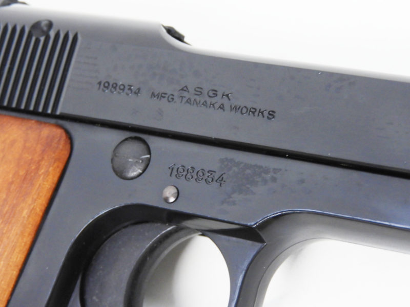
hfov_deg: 18.7
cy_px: 154
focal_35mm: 105
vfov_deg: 14.1
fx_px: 1244
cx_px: 205
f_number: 4.8
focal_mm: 18.8
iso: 200
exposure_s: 1/20
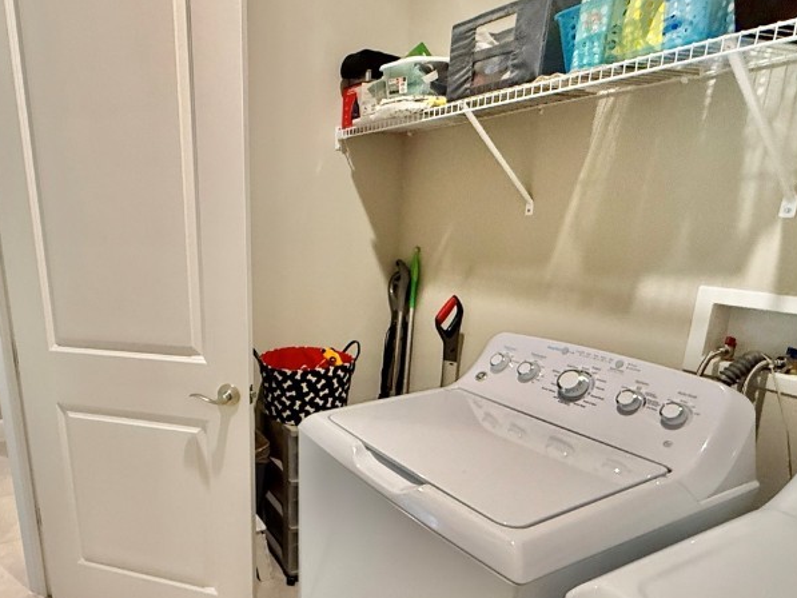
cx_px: 259
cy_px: 362
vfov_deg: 56.4
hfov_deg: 69.3
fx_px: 553
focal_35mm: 24
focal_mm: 2.22
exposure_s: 1/60
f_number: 2.2
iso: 320
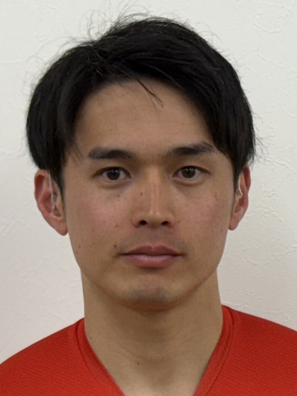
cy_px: 198
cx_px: 148
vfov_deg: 39.7
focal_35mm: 48
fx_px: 549
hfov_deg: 30.3
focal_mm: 6.76
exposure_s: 1/100
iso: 64
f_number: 1.78
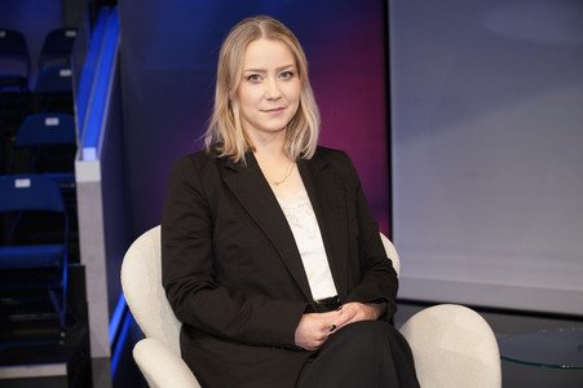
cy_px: 194
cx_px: 292
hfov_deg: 31.0
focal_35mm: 65
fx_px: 1052
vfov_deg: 20.9
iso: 2000
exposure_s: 1/125
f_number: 5.6
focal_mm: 65
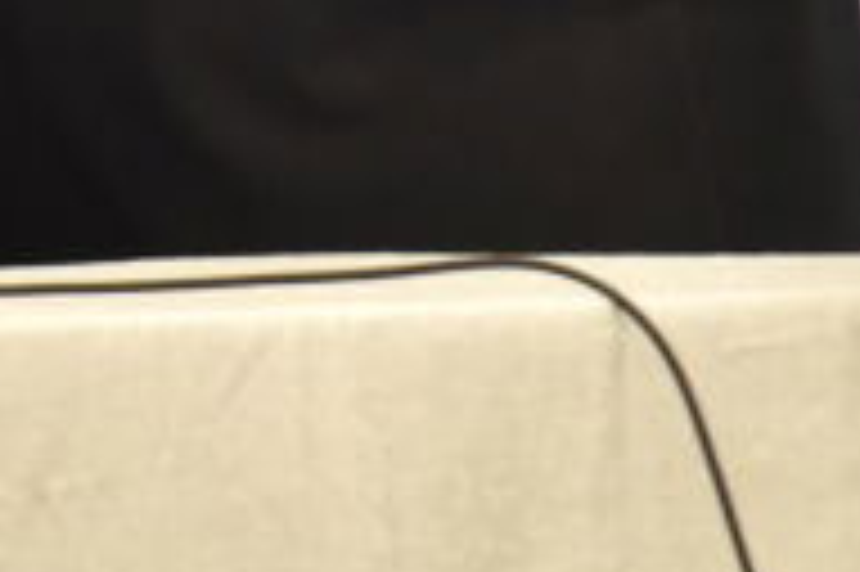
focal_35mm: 643
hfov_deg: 3.2
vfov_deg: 2.1
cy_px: -236
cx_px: -725
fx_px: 15347
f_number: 4
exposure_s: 1/125
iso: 2000
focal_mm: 120
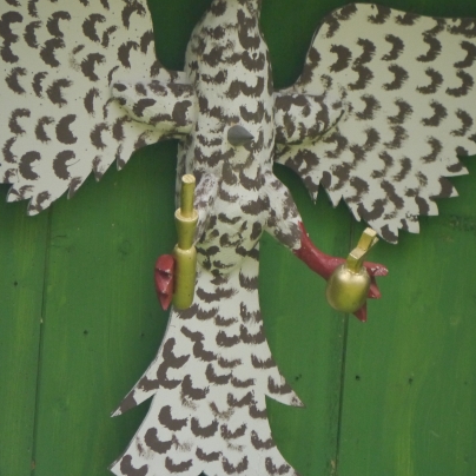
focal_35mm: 1049
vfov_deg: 1.7
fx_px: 16320
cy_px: 196
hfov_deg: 1.7
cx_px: 299
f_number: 5.6
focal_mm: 300
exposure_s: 1/500
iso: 1600
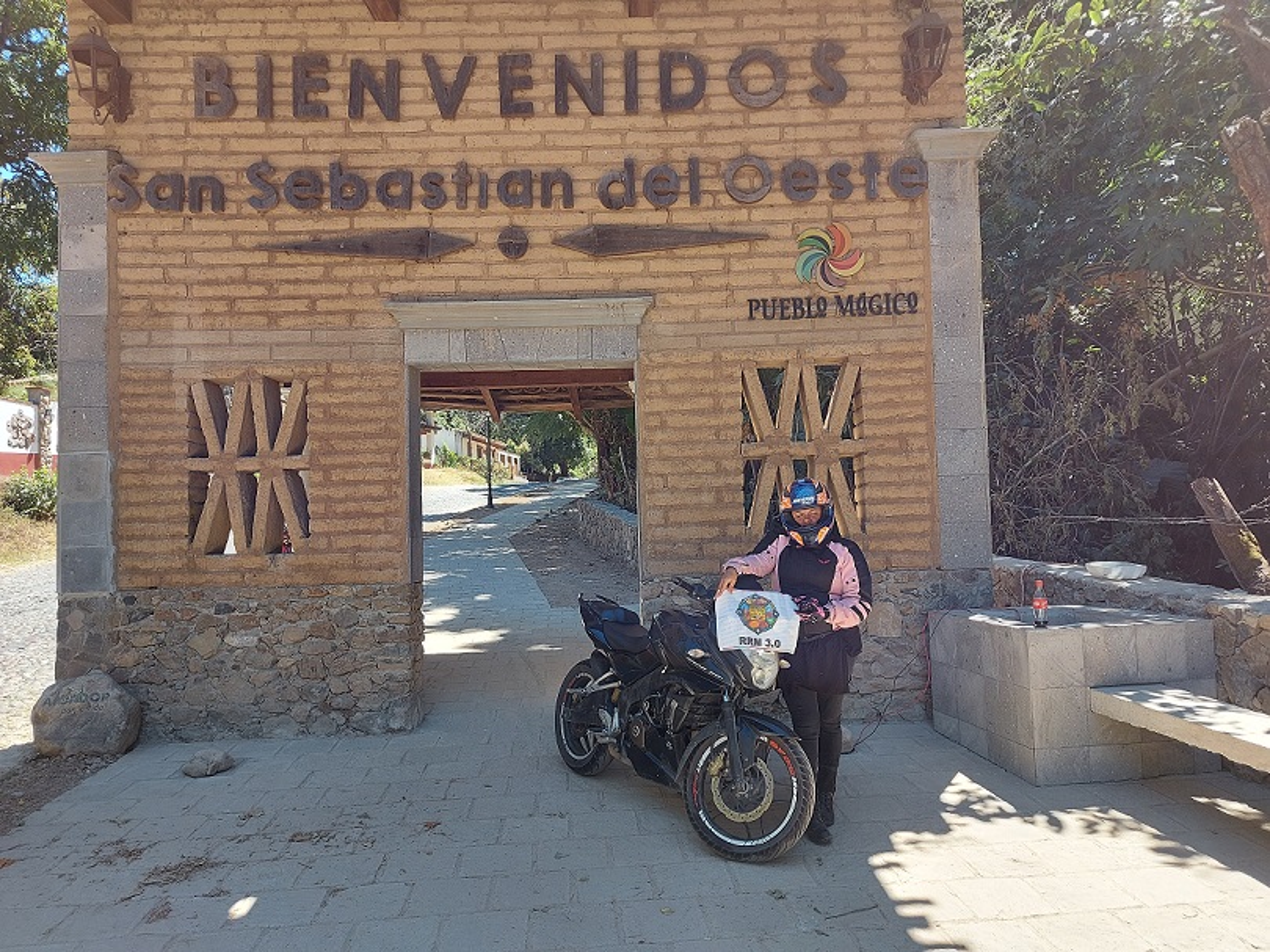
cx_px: 635
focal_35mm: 24
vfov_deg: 56.8
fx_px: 880
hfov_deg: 71.6
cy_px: 476
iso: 32
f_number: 1.8
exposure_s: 1/166
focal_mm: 5.23
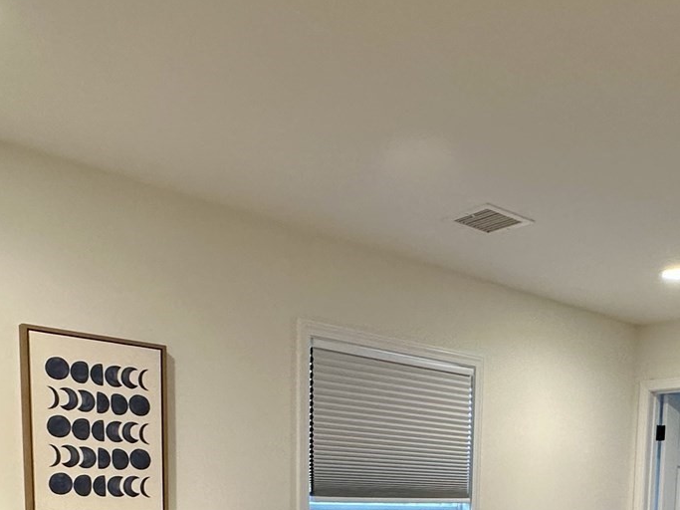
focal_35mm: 42
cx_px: 459
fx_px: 825
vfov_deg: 29.9
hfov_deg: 44.1
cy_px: 595
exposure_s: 1/120
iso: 200
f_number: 2.2
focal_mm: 2.22
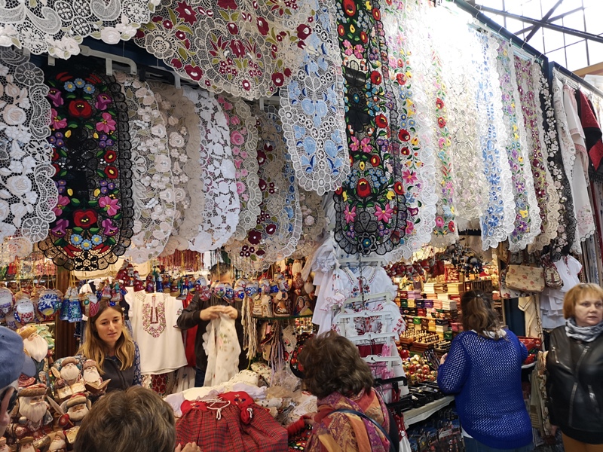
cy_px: 226
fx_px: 470
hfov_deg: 65.3
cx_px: 302
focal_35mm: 27
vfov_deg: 51.4
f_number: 1.8
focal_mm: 3.95
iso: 160
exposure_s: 1/33.3
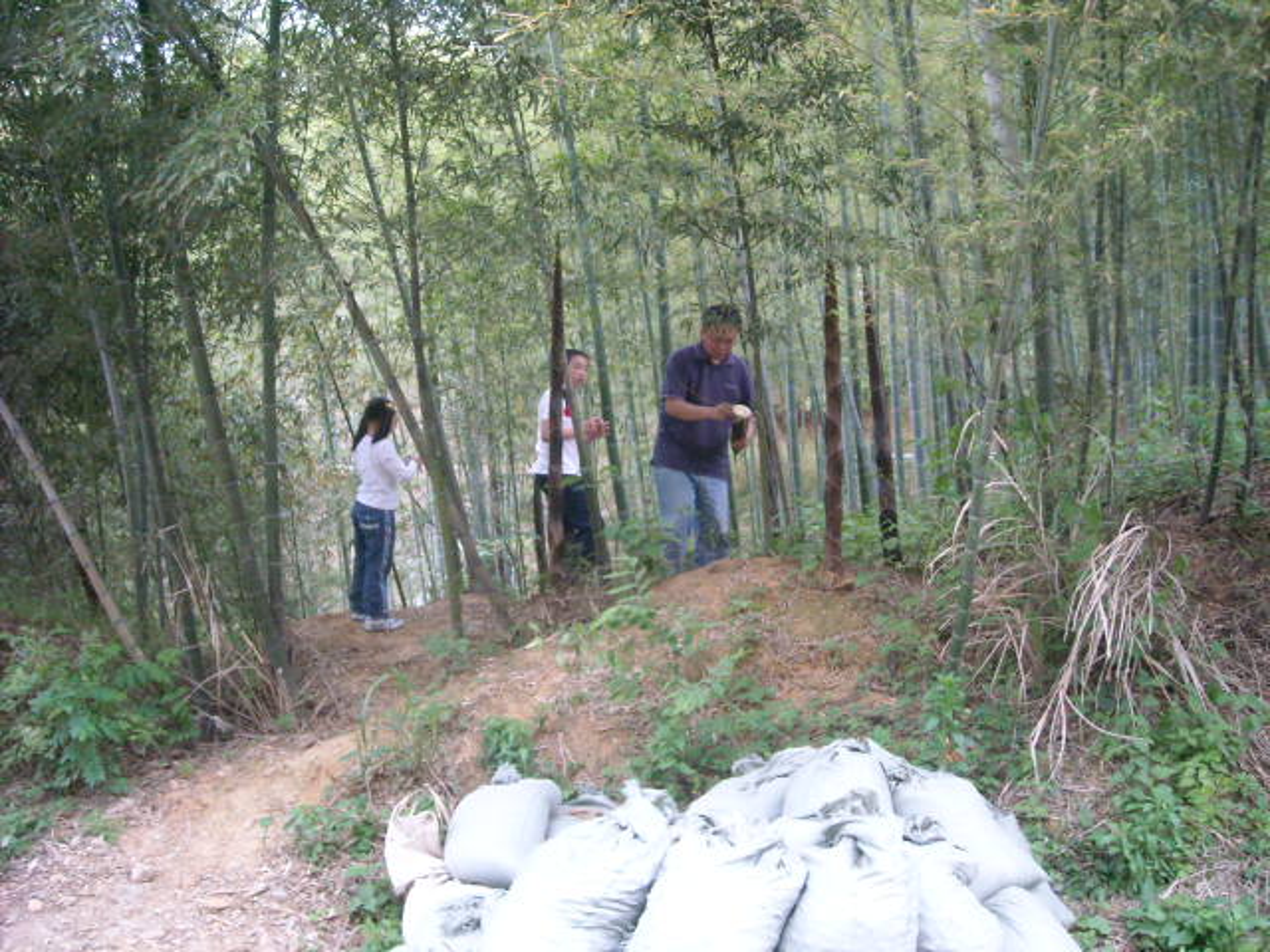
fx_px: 1284
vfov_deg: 40.7
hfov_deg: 52.6
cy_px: 476
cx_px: 635
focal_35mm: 35
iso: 295
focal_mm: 5.7
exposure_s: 1/60
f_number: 2.8
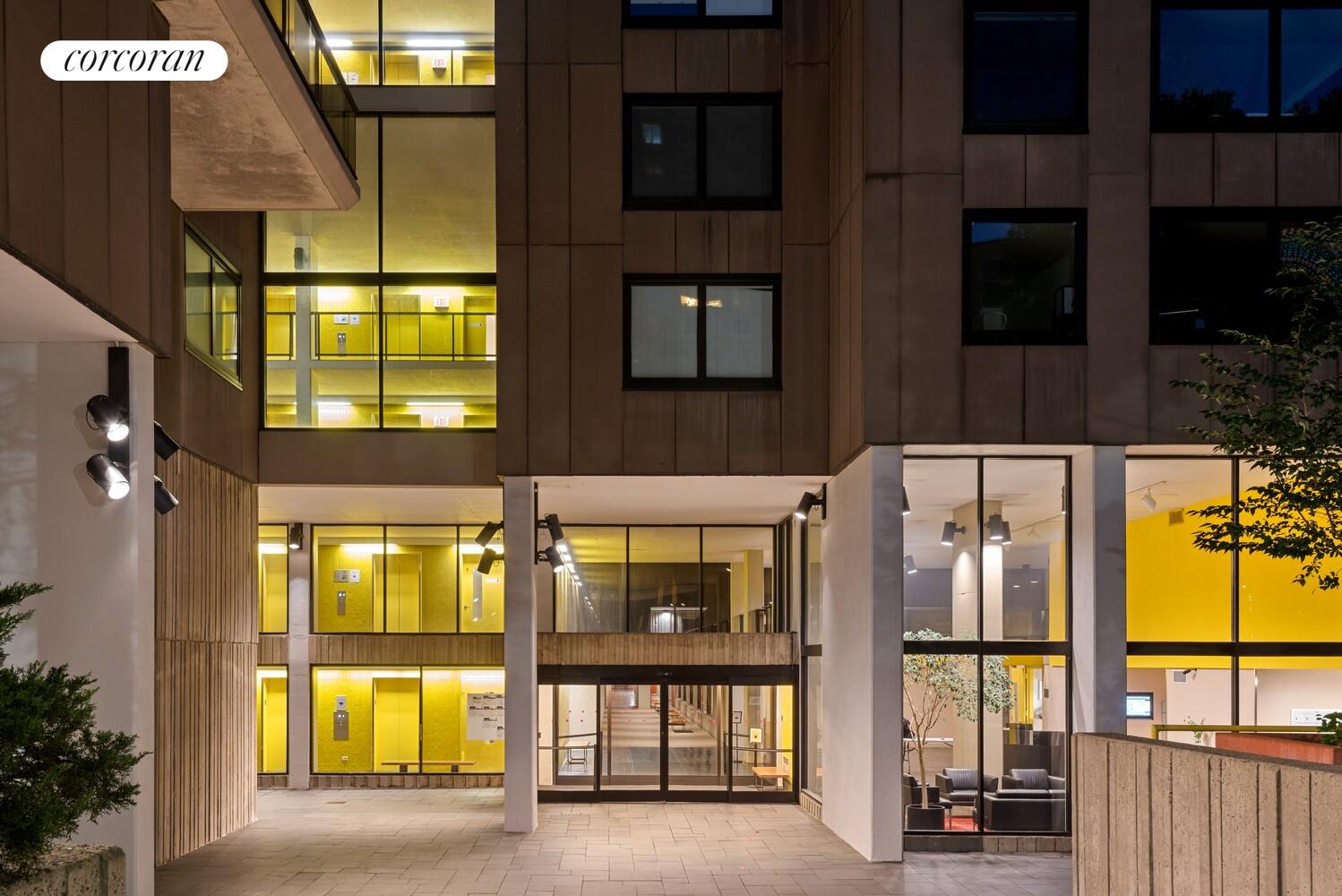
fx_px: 1081
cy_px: 448
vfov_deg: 45.0
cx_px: 671
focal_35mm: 29
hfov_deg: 63.6
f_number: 16
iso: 200
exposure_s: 25
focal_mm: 29
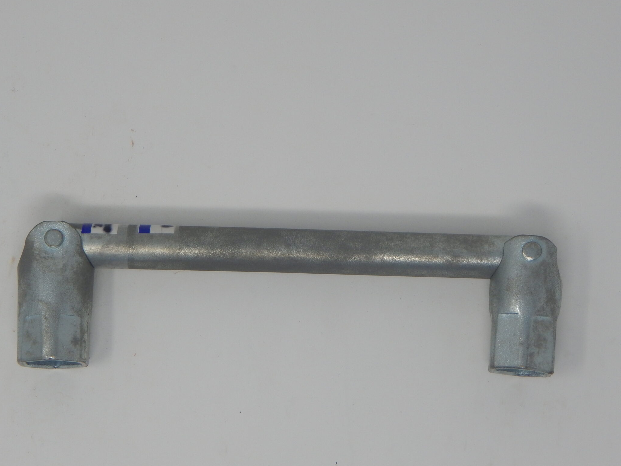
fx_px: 1363
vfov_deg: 19.4
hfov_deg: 25.7
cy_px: 209
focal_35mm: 76
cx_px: 335
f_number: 4
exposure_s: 1/125
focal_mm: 10.9
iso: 125
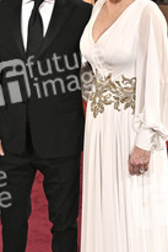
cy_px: 139
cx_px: 82
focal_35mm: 76
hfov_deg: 18.0
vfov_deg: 26.6
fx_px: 531
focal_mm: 39
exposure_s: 1/320
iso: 2500
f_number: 5.6
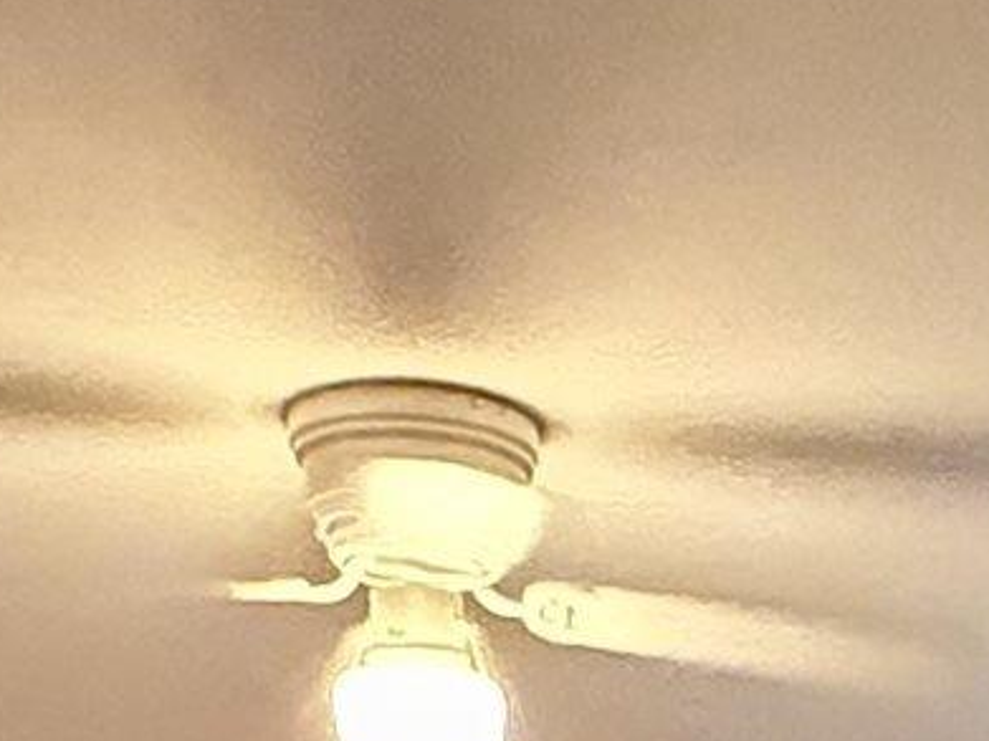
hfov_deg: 17.3
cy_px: 2147
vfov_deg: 10.2
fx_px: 3142
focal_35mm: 110
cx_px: 1095
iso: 1250
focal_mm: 2.22
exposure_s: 1/60
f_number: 2.2
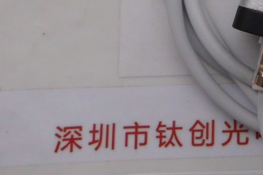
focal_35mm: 71
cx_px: 340
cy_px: -48
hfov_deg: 24.8
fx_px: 519
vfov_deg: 18.0
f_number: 3.2
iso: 100
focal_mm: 4.6
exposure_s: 1/279
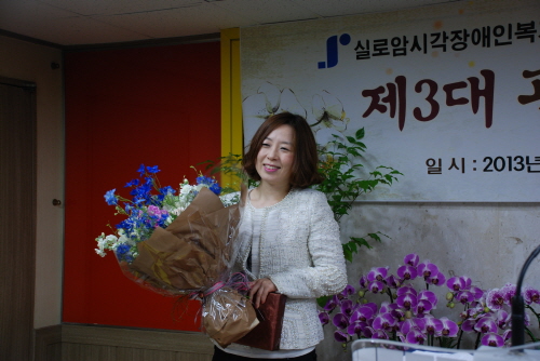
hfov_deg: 37.8
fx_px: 788
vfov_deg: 25.8
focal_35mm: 52
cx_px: 270
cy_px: 180
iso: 250
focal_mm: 35
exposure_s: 1/20
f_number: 4.5
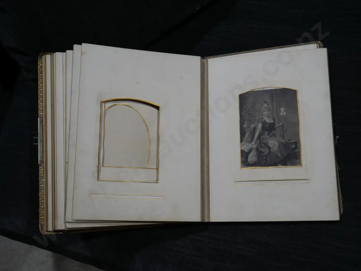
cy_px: 136
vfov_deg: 34.4
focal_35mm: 42
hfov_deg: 44.8
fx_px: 438
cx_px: 180
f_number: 4.6
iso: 200
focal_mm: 21
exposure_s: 1/125
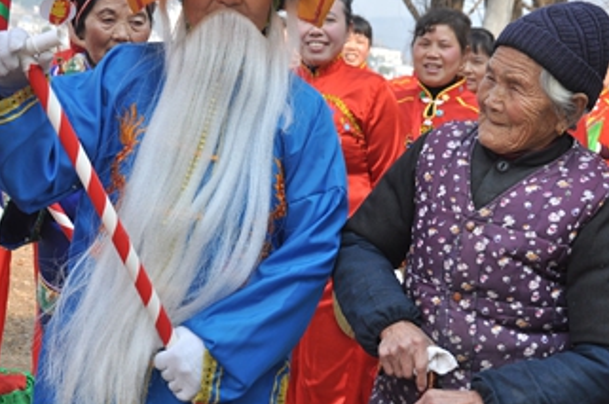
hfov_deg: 24.2
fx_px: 1419
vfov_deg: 16.2
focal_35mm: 84
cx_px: 298
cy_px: 241
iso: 400
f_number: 8
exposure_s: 1/640
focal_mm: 40
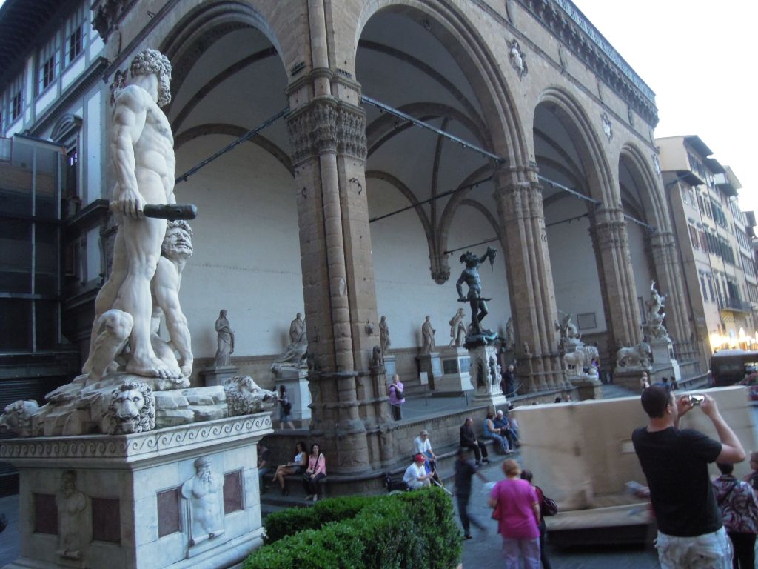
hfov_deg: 71.6
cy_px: 284
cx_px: 379
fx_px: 526
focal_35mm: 24
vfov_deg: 56.8
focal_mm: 4.3
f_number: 2.8
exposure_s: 1/8
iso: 450
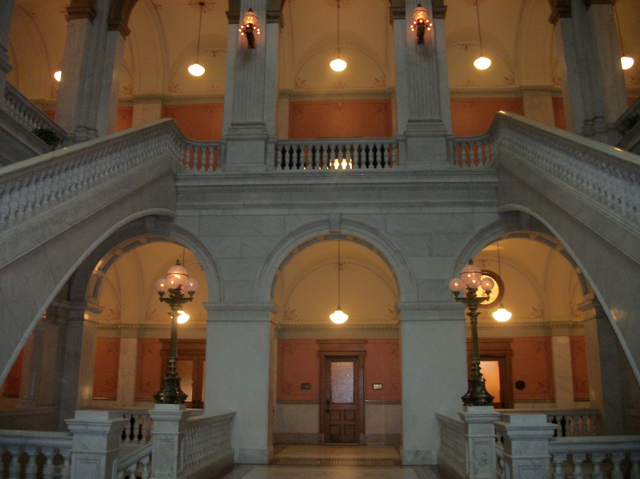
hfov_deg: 56.9
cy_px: 240
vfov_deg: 44.1
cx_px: 320
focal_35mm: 32
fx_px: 591
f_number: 2.9
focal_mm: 5.7
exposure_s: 1/30
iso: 250
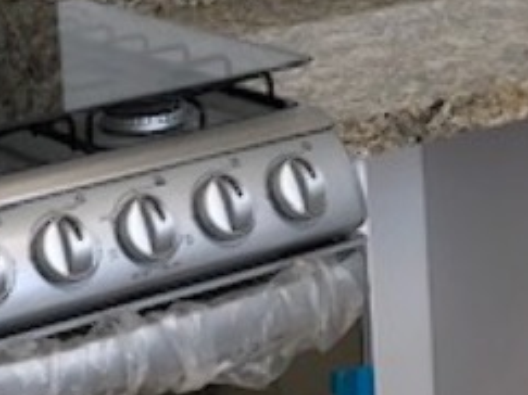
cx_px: 176
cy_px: -217
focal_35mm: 118
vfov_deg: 11.9
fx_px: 1799
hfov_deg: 16.7
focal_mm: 3.99
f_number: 1.8
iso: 20
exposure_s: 1/300
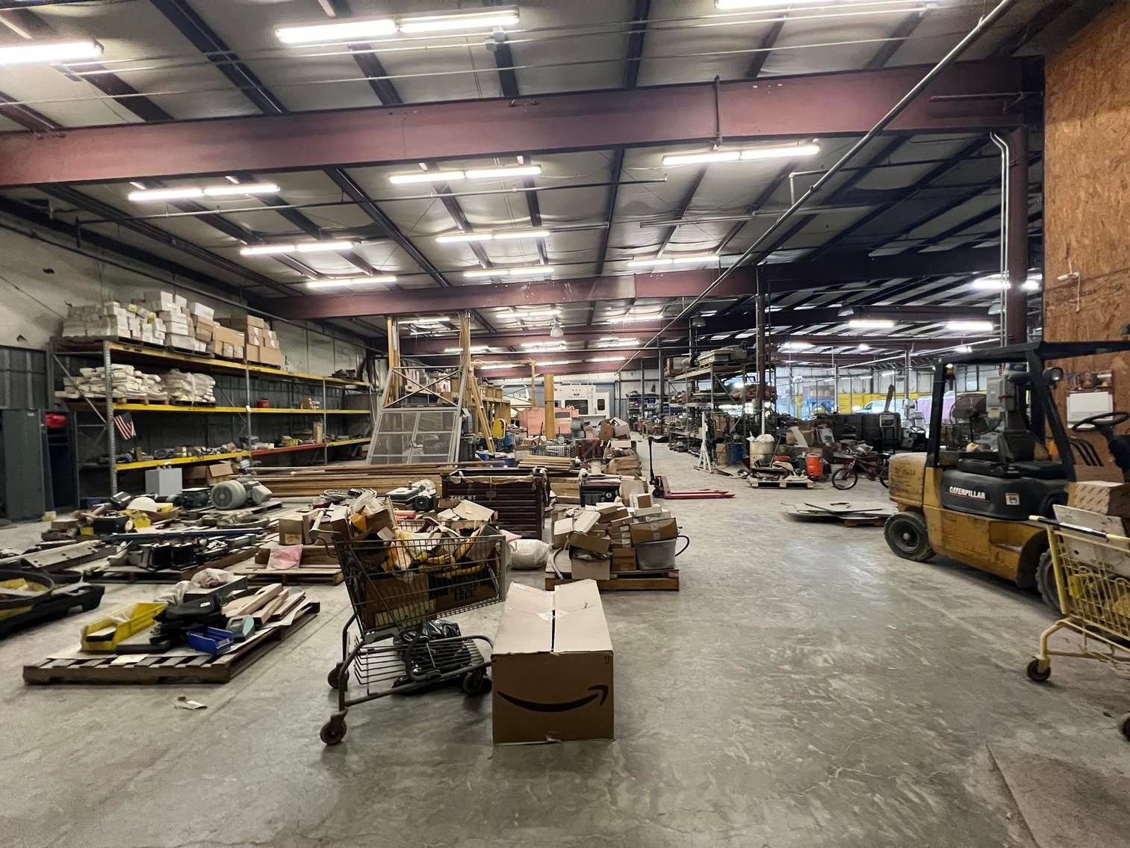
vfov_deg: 89.9
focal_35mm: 13
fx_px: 424
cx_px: 565
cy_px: 424
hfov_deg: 106.2
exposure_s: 1/60
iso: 640
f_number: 1.8
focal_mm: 1.57
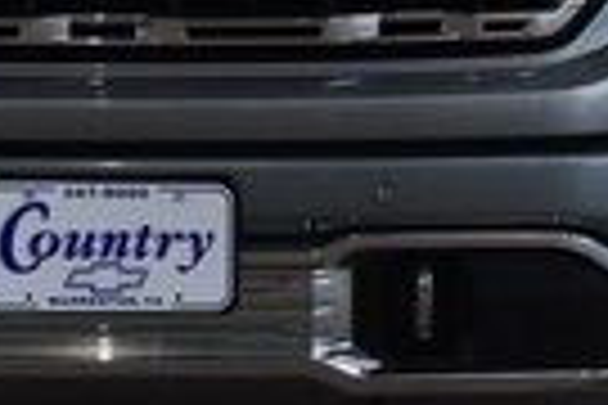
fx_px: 4323
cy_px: -169
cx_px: 113
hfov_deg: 8.0
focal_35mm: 256
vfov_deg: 5.3
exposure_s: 1/60
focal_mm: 36
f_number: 8
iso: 1250
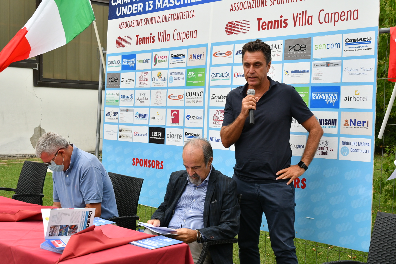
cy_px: 132
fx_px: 528
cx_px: 198
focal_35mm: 48
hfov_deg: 41.1
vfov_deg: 28.1
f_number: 6.3
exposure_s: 1/400
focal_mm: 32
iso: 1250
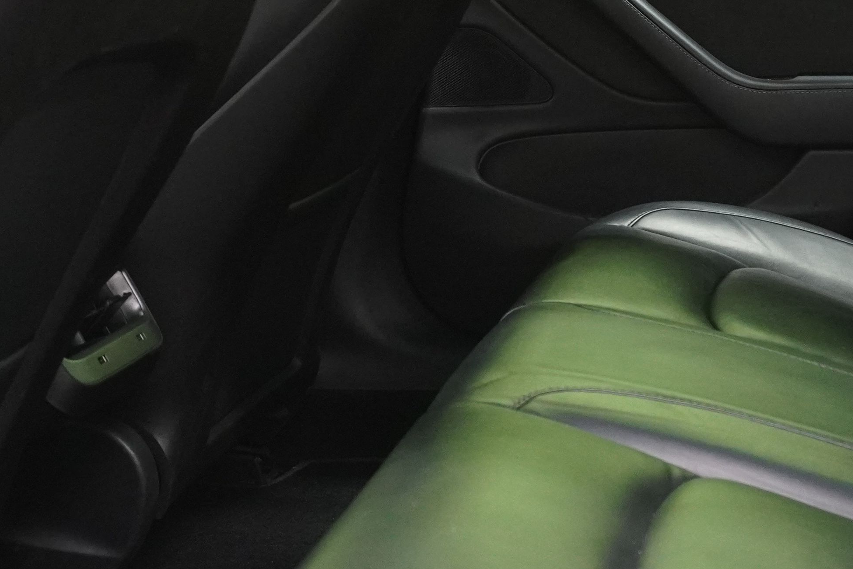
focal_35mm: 74
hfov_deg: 26.7
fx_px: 1753
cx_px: 717
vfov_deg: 18.2
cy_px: 83
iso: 2000
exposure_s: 1/30
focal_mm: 16
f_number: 3.5
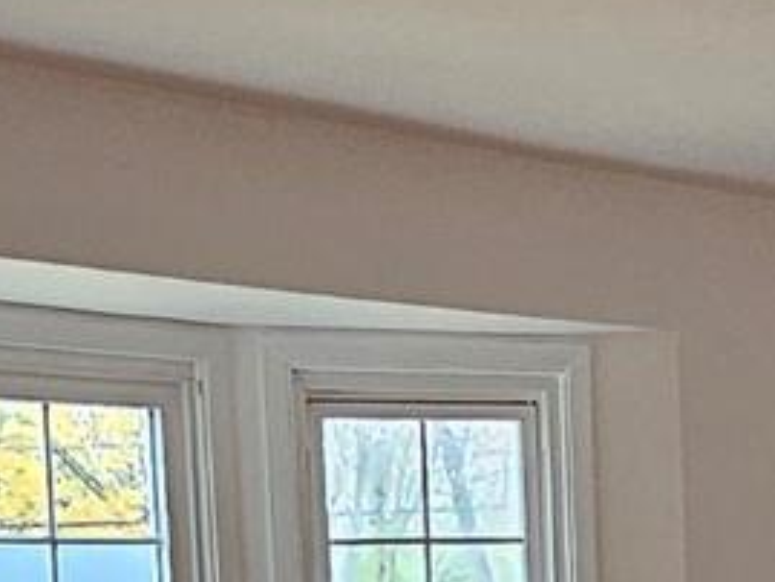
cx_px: 795
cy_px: 977
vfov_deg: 13.7
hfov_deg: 19.2
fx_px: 2217
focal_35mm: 99
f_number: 2.2
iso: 200
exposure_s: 1/60
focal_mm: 2.2
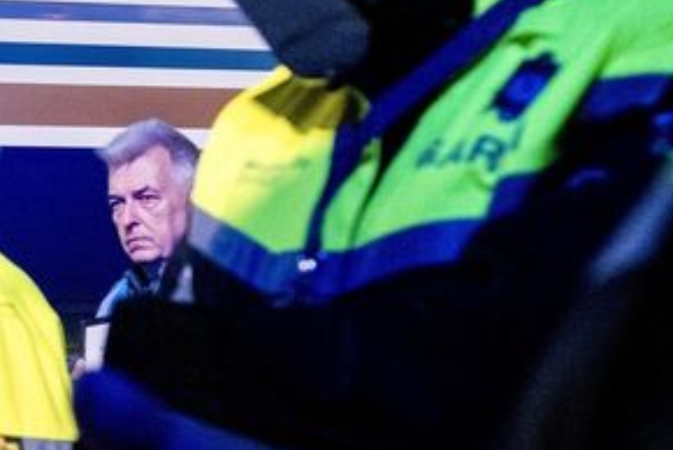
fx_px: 2320
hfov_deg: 15.8
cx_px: -169
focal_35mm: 124
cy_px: 271
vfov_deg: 11.1
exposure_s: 1/100
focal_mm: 30
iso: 5000
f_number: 4.5
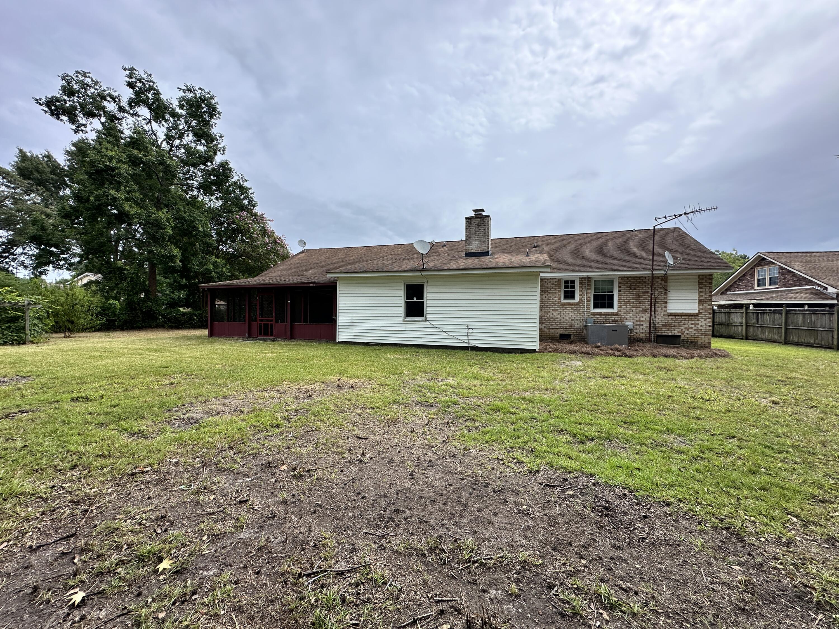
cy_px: 314
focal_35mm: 14
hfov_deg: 102.1
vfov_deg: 85.7
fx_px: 339
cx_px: 420
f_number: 2.2
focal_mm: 2.22
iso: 50
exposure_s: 1/1208
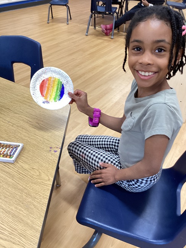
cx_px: 95
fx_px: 229
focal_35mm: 32
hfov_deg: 44.2
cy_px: 122
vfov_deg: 56.8
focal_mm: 3.3
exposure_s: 1/60
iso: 160
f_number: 2.4
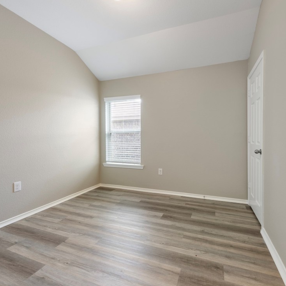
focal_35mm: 16
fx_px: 150
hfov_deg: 87.1
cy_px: 137
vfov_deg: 87.4
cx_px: 159
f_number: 9
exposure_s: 5
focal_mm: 12
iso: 250
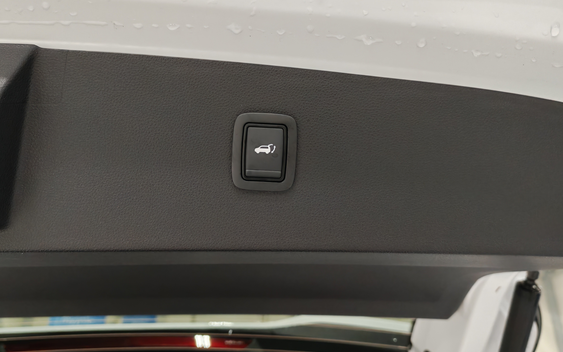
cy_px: 156
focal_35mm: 34
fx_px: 522
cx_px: 276
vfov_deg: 37.2
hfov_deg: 56.7
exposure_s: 1/100
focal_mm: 6.12
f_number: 1.9
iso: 1644
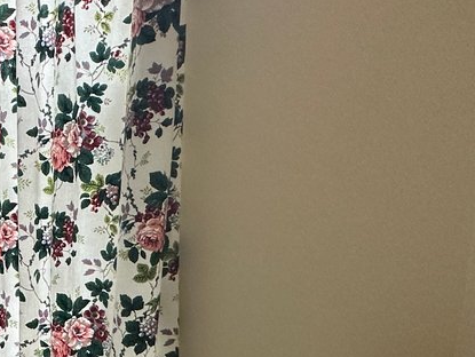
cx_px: -170
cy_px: 316
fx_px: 700
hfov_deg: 29.0
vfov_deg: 27.6
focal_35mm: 51
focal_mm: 2.22
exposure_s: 1/99
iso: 200
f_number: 2.2
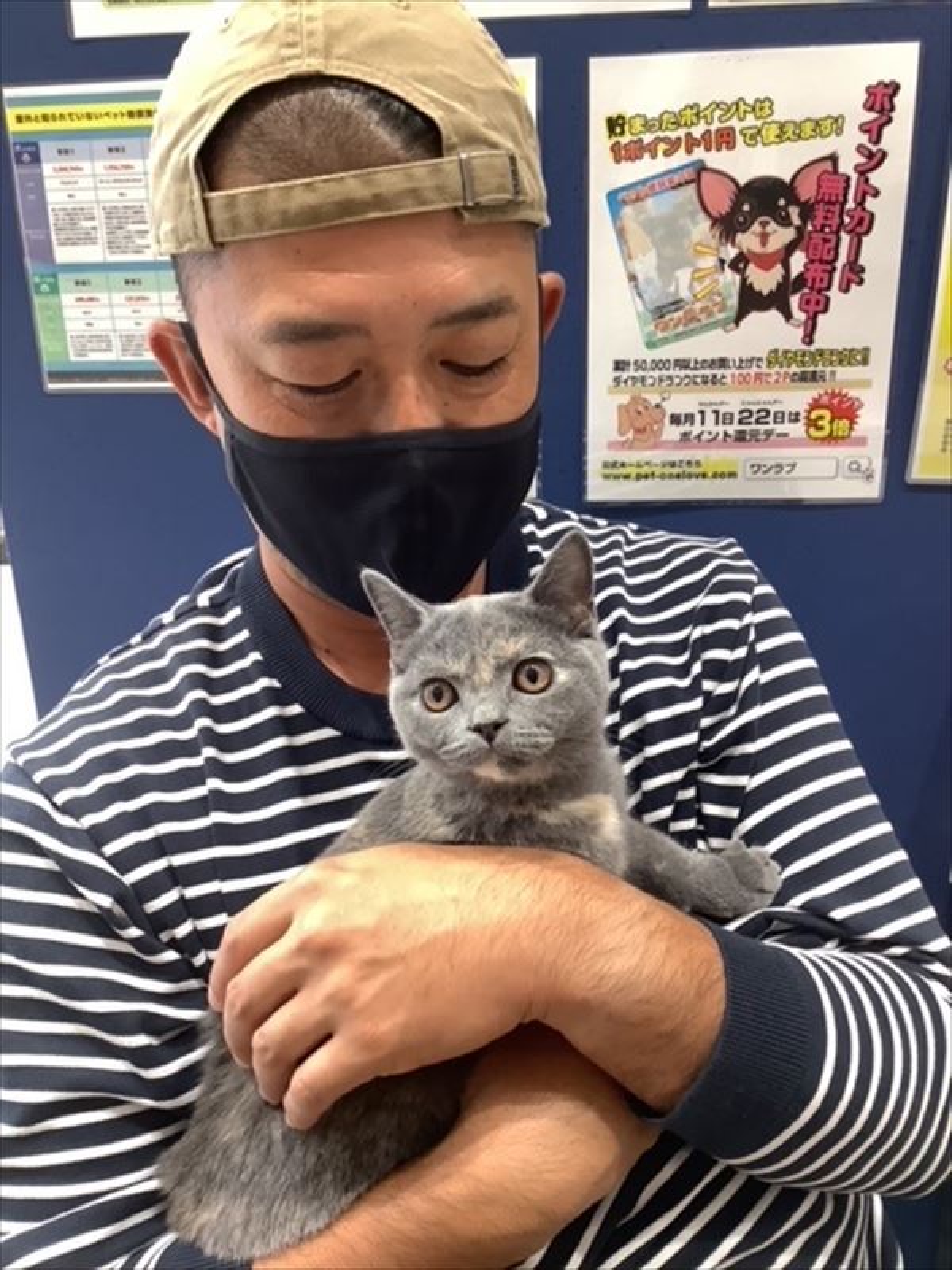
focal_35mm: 31
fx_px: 1137
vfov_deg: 58.4
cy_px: 635
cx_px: 476
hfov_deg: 45.4
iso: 200
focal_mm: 3.3
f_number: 2.4
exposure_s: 1/50
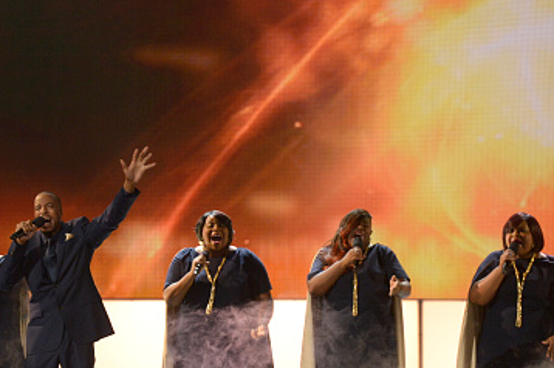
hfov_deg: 6.5
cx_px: 156
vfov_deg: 4.4
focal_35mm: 315
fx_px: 4843
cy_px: 223
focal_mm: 190
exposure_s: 1/320
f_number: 4.5
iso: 3200
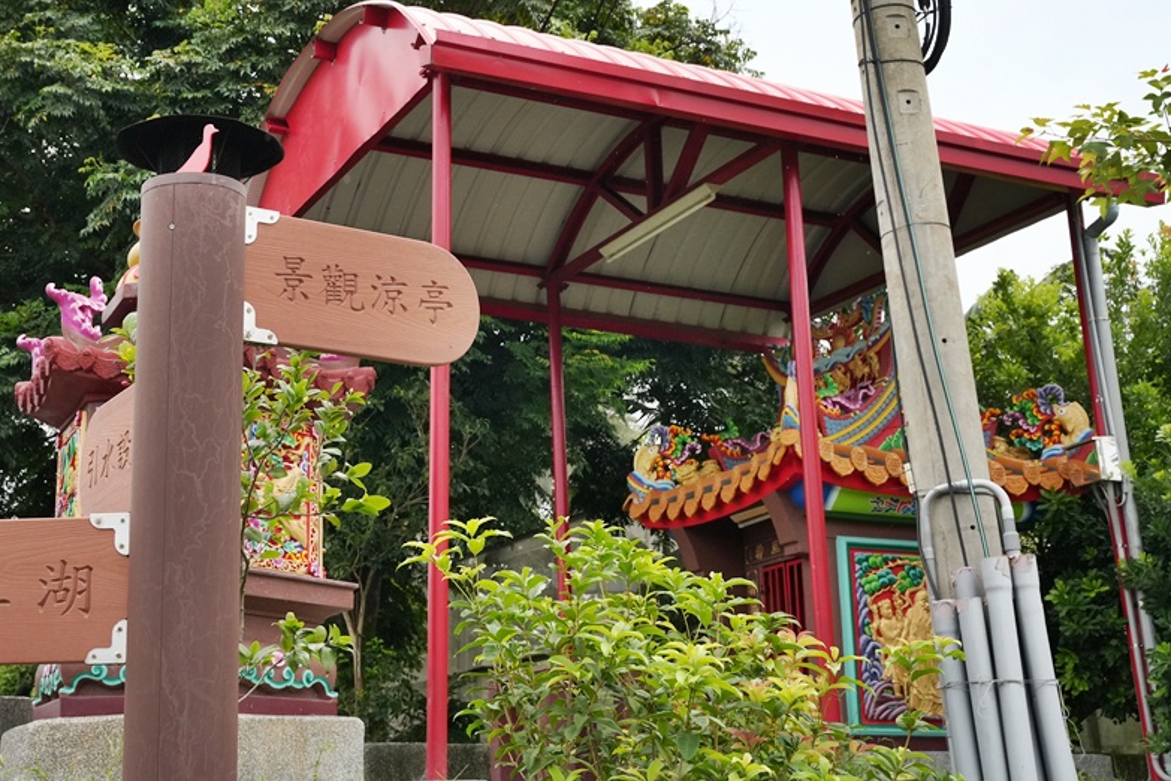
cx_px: 407
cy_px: 310
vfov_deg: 26.2
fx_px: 1676
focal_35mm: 52
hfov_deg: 38.2
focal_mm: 39.4
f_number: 8
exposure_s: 1/2000
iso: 2500
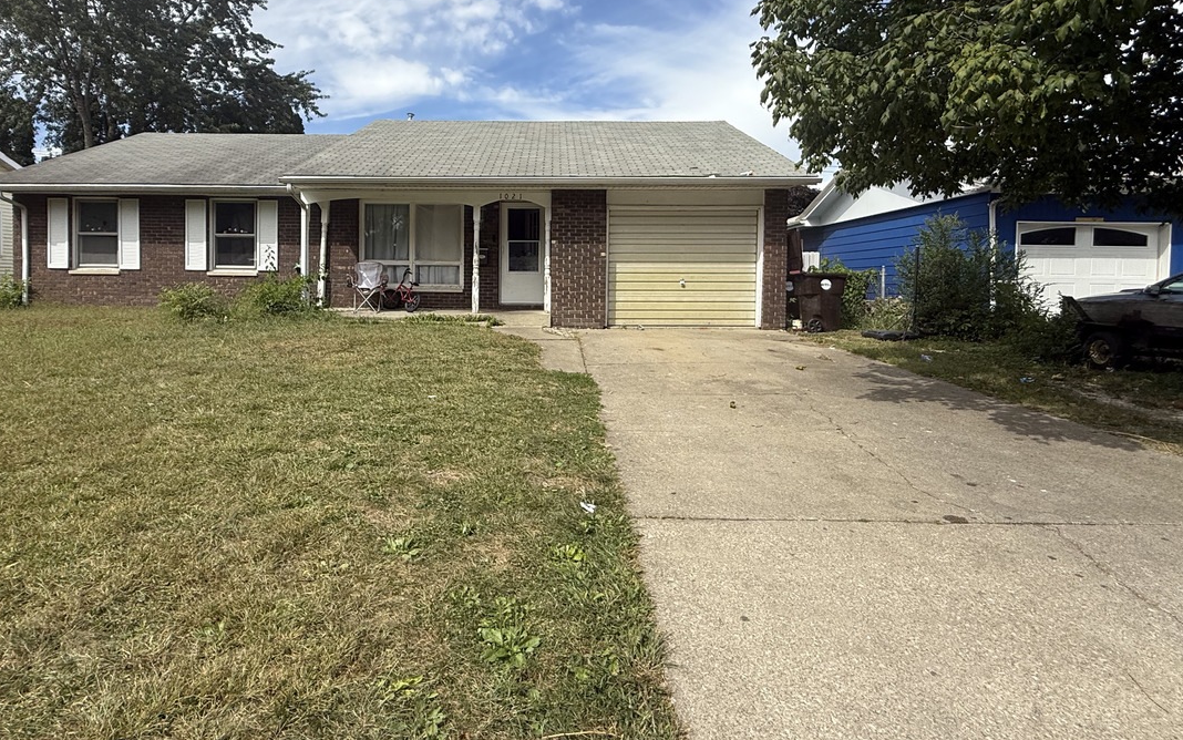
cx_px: 552
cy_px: 298
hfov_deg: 84.9
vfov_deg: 59.2
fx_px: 645
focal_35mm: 20
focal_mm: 2.22
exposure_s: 1/1613
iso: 50
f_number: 2.2
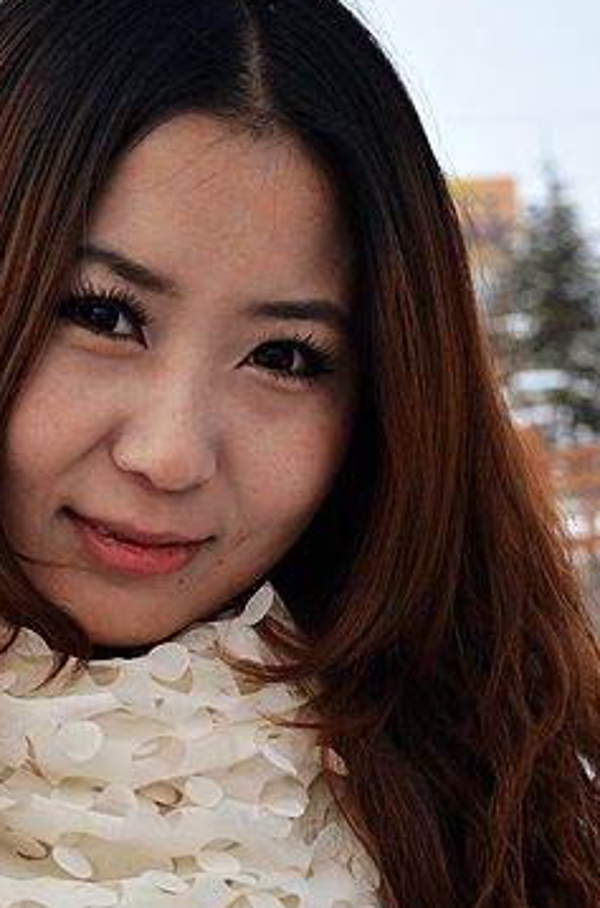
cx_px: 171
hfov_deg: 11.6
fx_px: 2945
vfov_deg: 17.4
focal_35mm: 117
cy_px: 690
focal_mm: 40
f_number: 5.3
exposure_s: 1/320
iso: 100
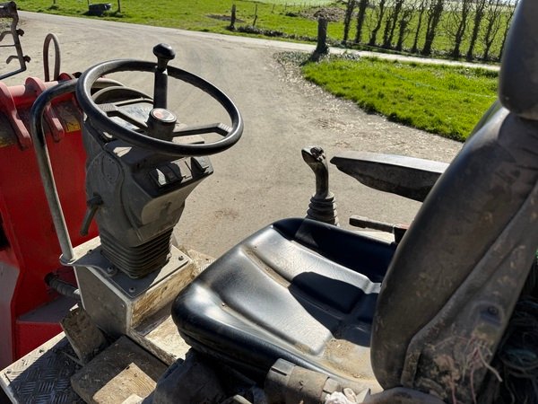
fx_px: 373
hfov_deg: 71.6
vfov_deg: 56.8
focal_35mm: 24
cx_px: 269
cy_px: 202
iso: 80
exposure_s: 1/4167
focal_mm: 6.76
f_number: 1.78
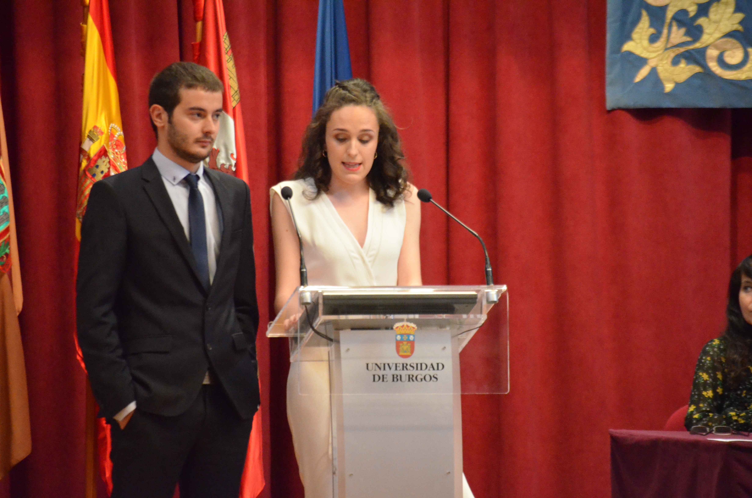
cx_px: 376
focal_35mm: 202
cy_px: 249
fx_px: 4221
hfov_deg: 10.2
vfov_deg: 6.8
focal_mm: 135
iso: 5600
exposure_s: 1/125
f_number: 5
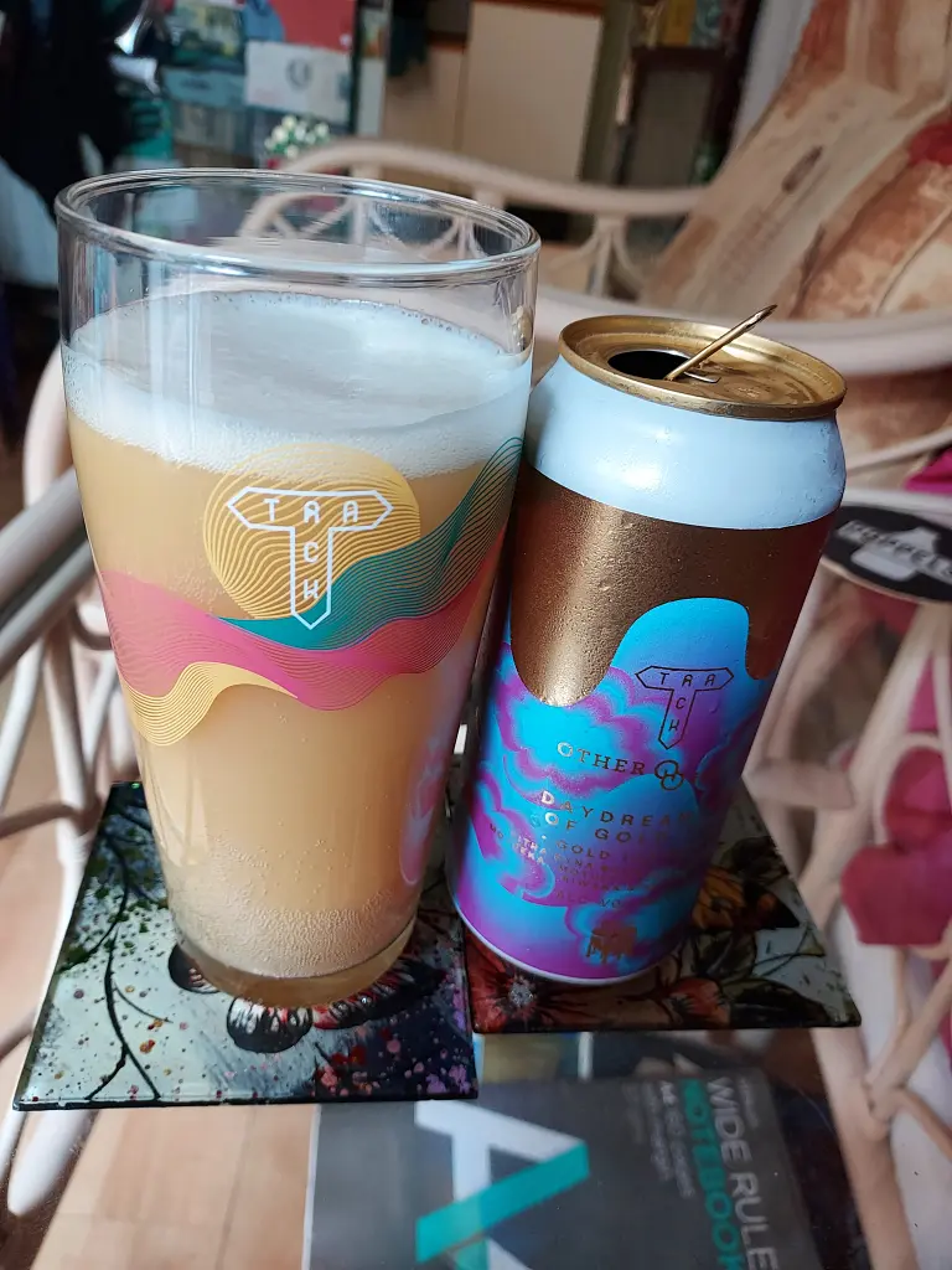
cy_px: 635
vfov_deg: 71.6
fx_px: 880
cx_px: 476
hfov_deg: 56.8
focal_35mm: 24
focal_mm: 4.6
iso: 200
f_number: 1.8
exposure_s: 1/50
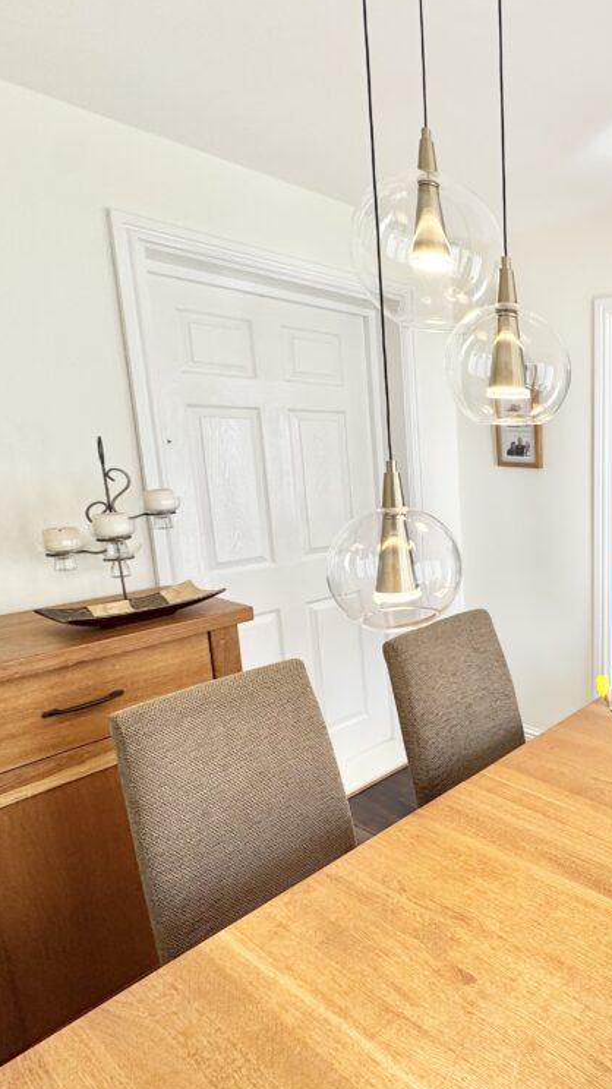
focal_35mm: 21
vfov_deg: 83.9
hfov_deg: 43.3
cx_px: 653
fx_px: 606
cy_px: 544
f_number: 2.2
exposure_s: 1/104
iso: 40
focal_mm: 2.22
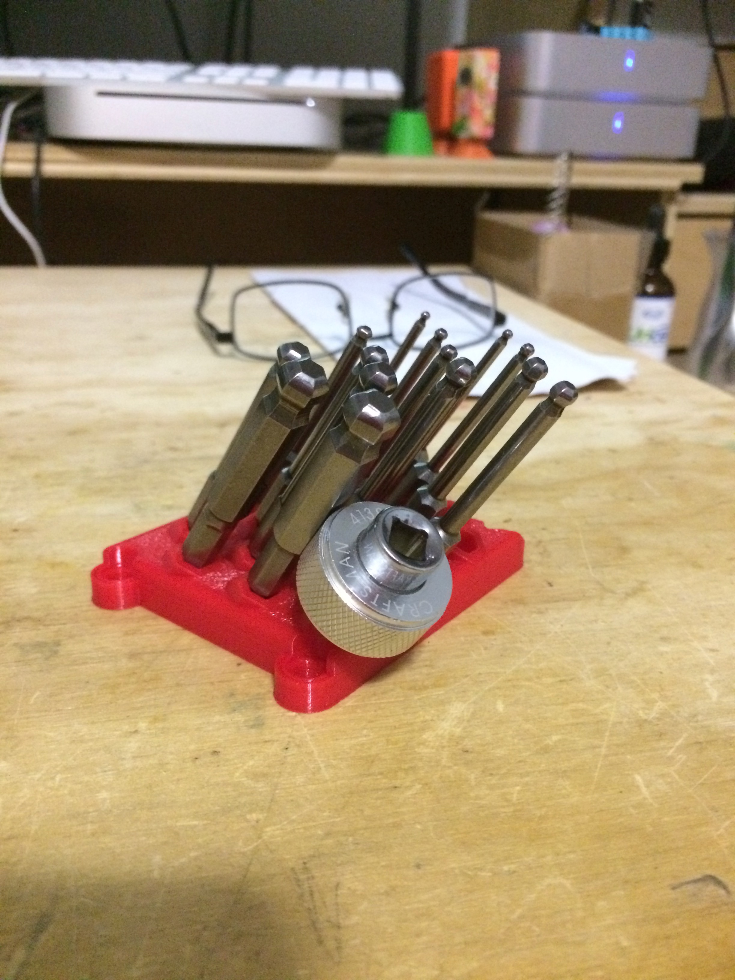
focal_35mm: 29
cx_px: 368
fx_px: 821
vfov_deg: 61.7
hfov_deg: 48.2
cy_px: 490
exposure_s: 1/15
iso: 640
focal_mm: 4.15
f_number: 2.2
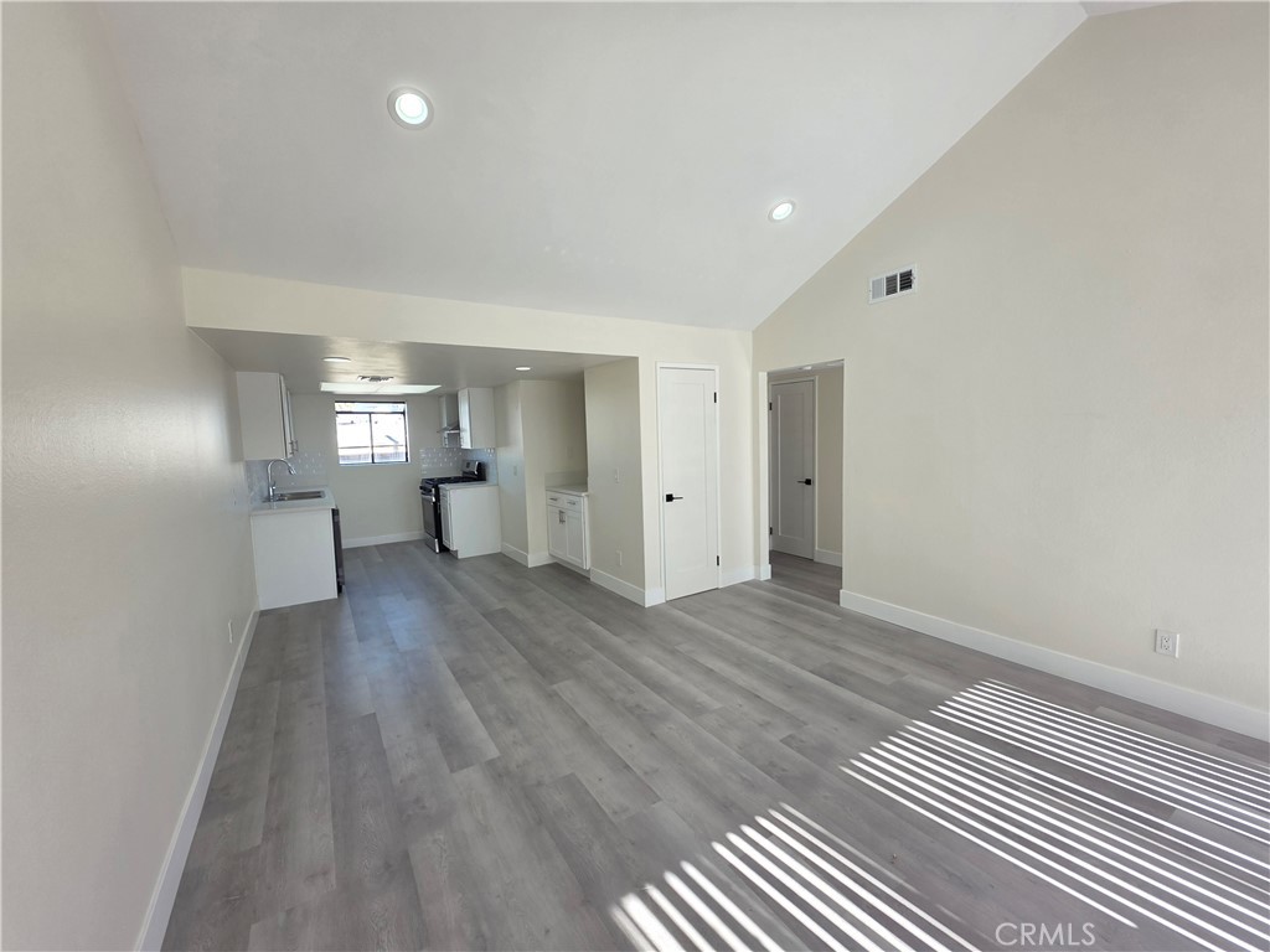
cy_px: 476
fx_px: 477
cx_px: 635
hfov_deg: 106.2
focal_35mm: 13
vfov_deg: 89.9
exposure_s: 1/120
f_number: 1.9
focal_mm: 2.2
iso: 25
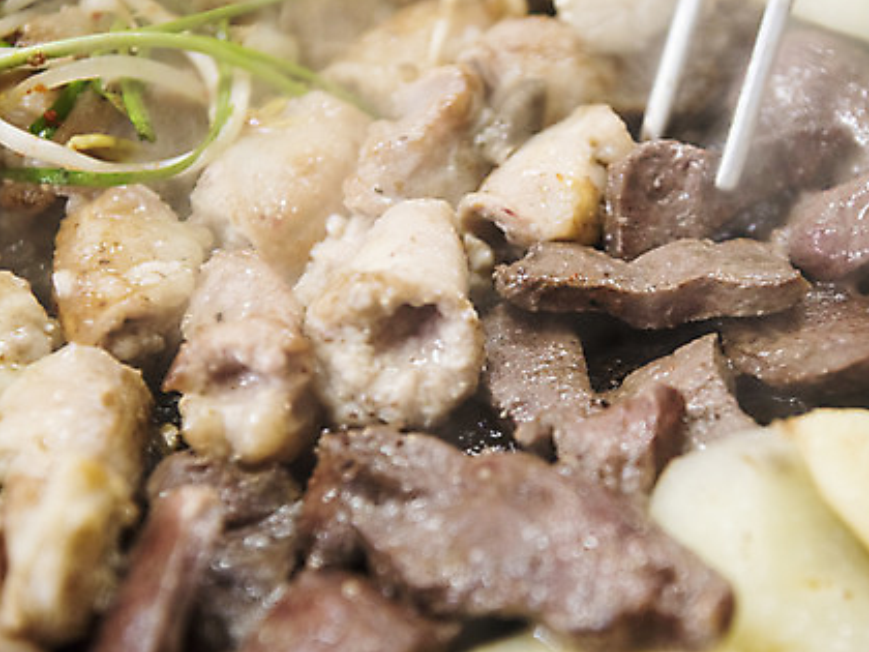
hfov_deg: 20.4
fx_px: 2410
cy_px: 373
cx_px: 580
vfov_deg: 15.4
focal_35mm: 96
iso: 1600
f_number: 4
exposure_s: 1/125
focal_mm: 70
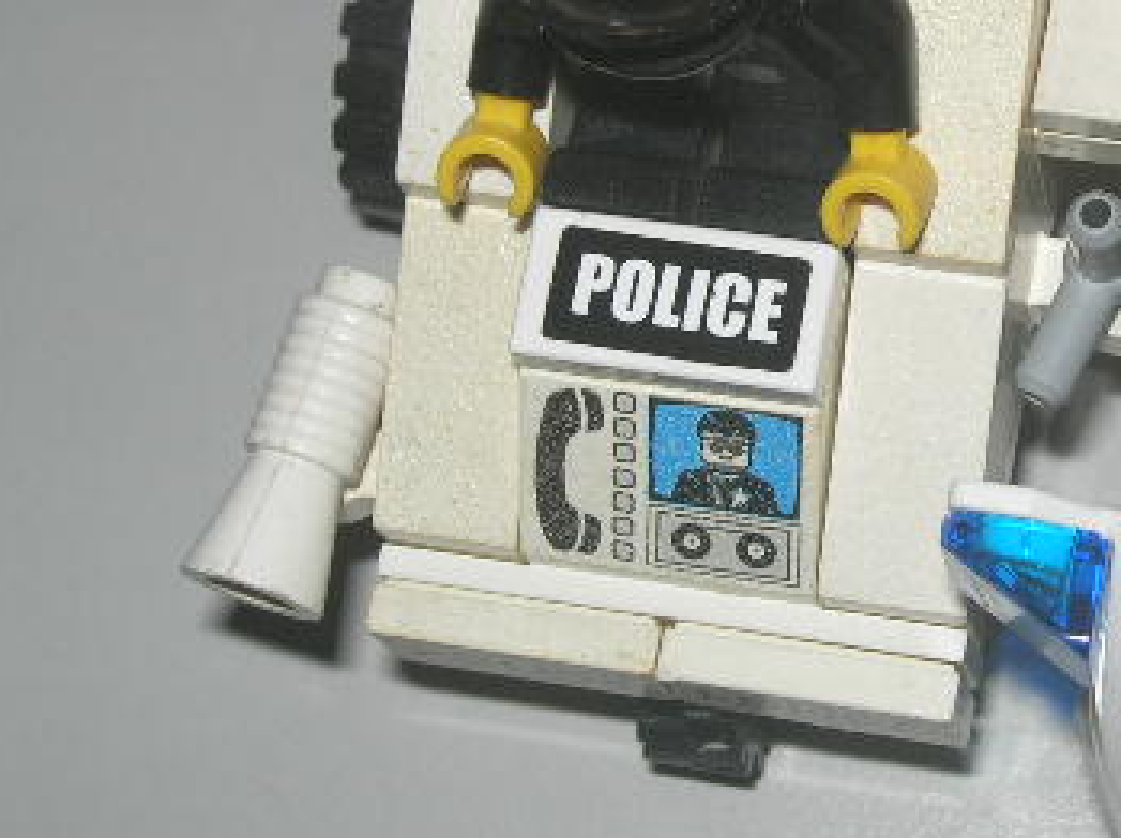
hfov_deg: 17.4
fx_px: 3623
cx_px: 967
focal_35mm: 112
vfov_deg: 13.2
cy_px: 257
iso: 64
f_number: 5.9
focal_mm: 12.7
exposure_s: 1/60.1
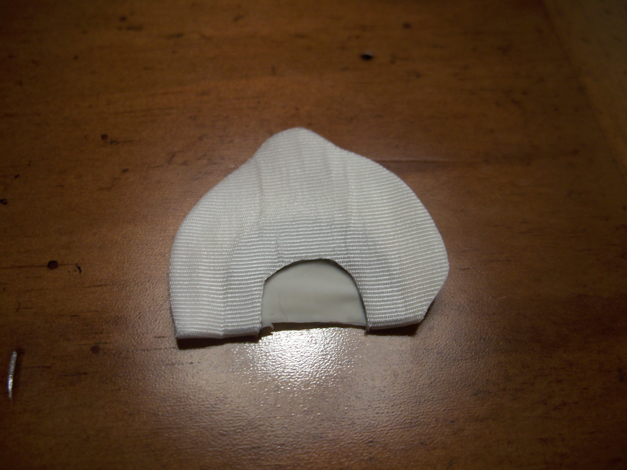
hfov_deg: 50.1
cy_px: 235
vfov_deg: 38.7
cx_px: 314
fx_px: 670
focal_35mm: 37
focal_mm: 7.8
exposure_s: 1/30
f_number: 2.8
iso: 100
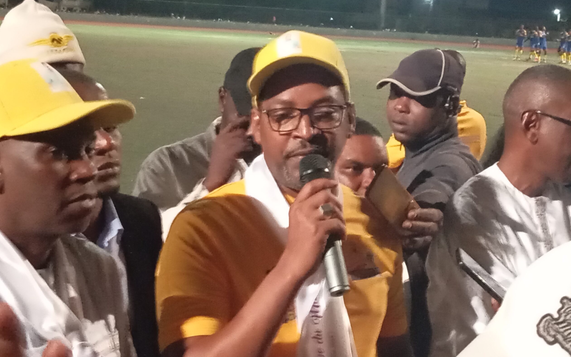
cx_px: 286
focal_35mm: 70
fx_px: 1089
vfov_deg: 18.6
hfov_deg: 29.4
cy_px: 169
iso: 5106
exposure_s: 1/20
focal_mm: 4.22
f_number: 1.8
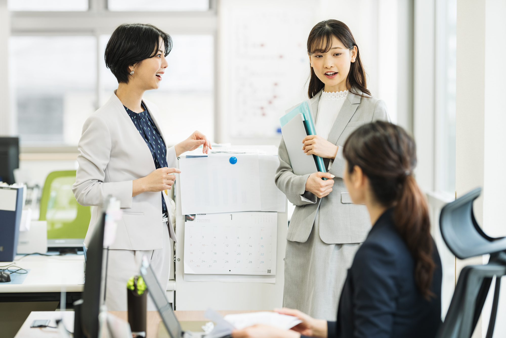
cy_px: 169
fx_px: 1476
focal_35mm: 105
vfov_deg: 13.0
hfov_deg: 19.5
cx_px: 253
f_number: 2.2
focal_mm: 105
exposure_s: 1/200
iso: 250
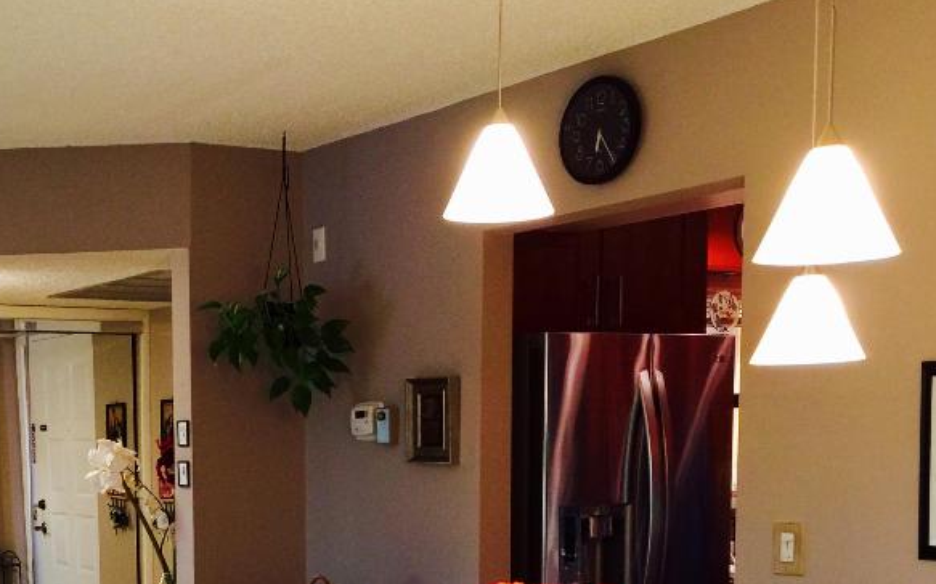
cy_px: 584
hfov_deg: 36.2
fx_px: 1377
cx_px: 180
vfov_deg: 23.0
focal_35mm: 54
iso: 50
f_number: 2.2
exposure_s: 1/15
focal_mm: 4.15
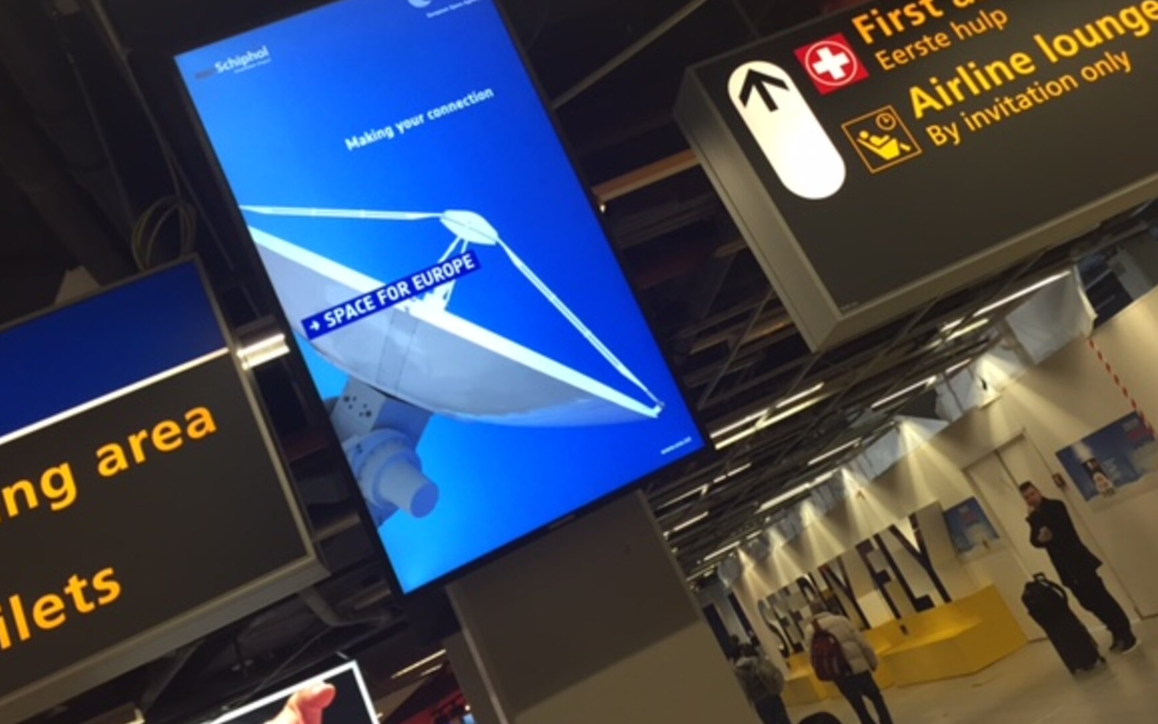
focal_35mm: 34
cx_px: 582
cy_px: 278
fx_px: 1073
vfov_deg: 37.1
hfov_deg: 56.7
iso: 40
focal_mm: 4.15
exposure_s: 1/30
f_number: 2.2
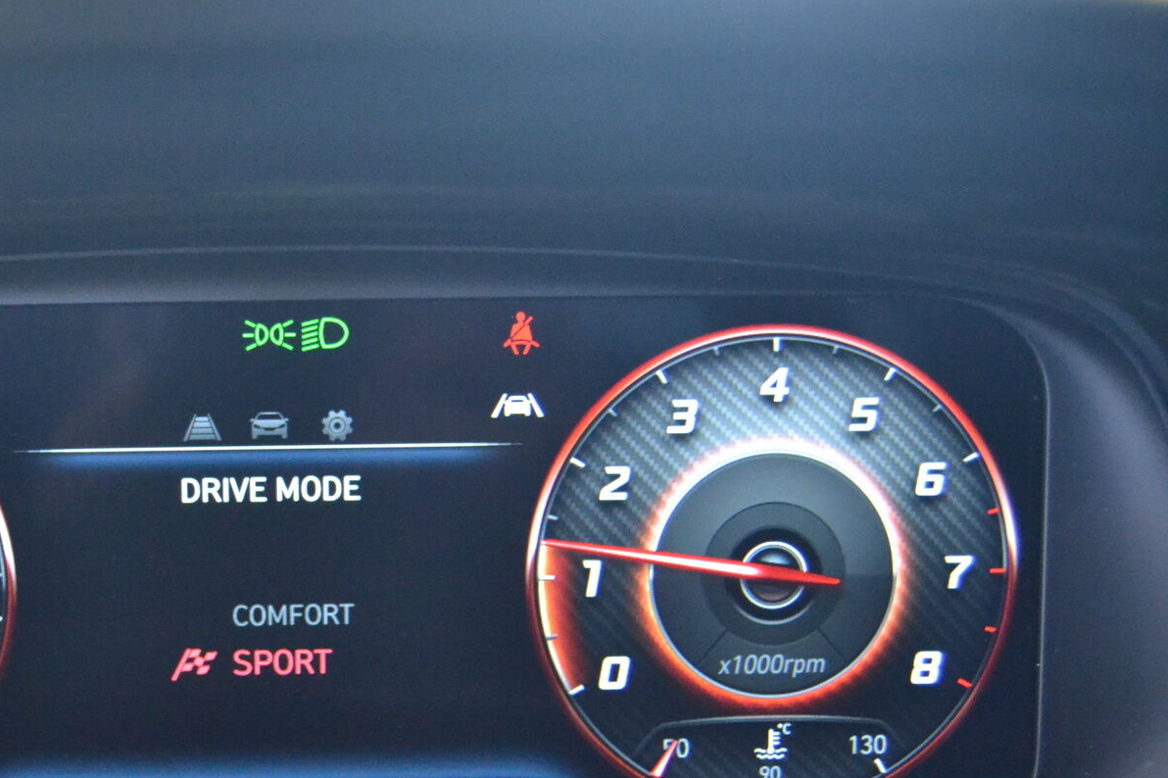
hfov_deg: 33.6
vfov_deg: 23.2
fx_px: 1881
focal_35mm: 58
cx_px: 255
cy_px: 567
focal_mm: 24
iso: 3200
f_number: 3.8
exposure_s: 1/25
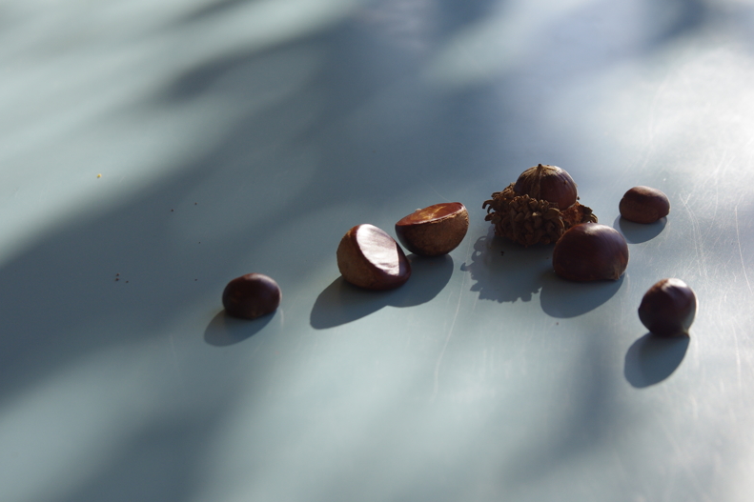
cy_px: 202
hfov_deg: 21.0
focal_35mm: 97
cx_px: 432
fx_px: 2031
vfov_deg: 14.1
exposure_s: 1/640
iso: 200
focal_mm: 50
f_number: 4.5
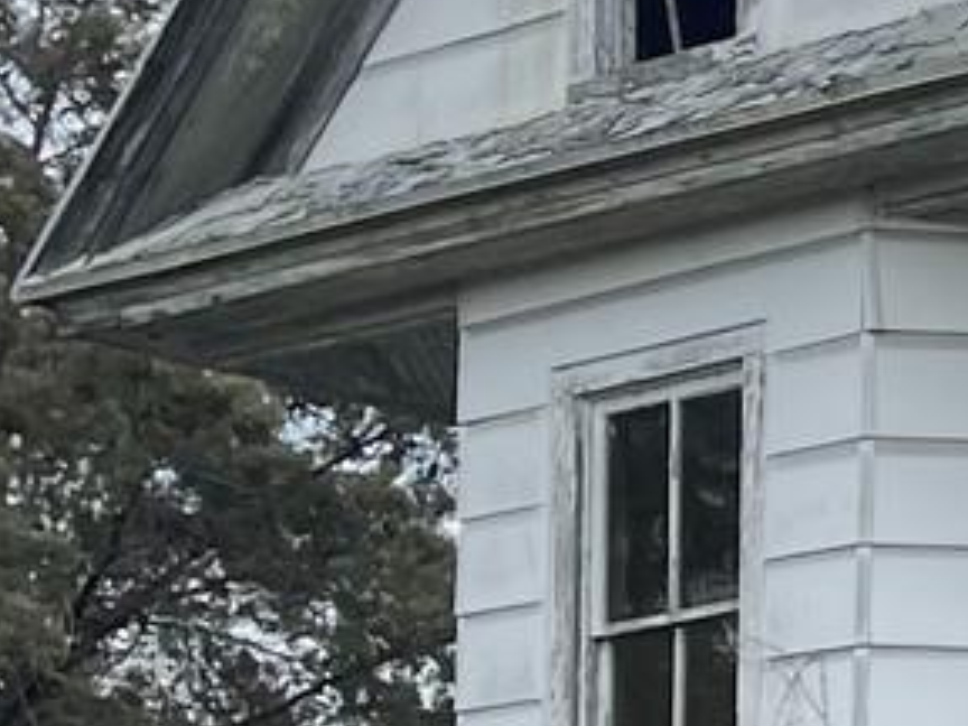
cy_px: 1291
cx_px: 2595
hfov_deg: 9.2
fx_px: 5173
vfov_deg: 7.8
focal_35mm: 185
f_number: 1.6
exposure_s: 1/1767
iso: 32
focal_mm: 5.1
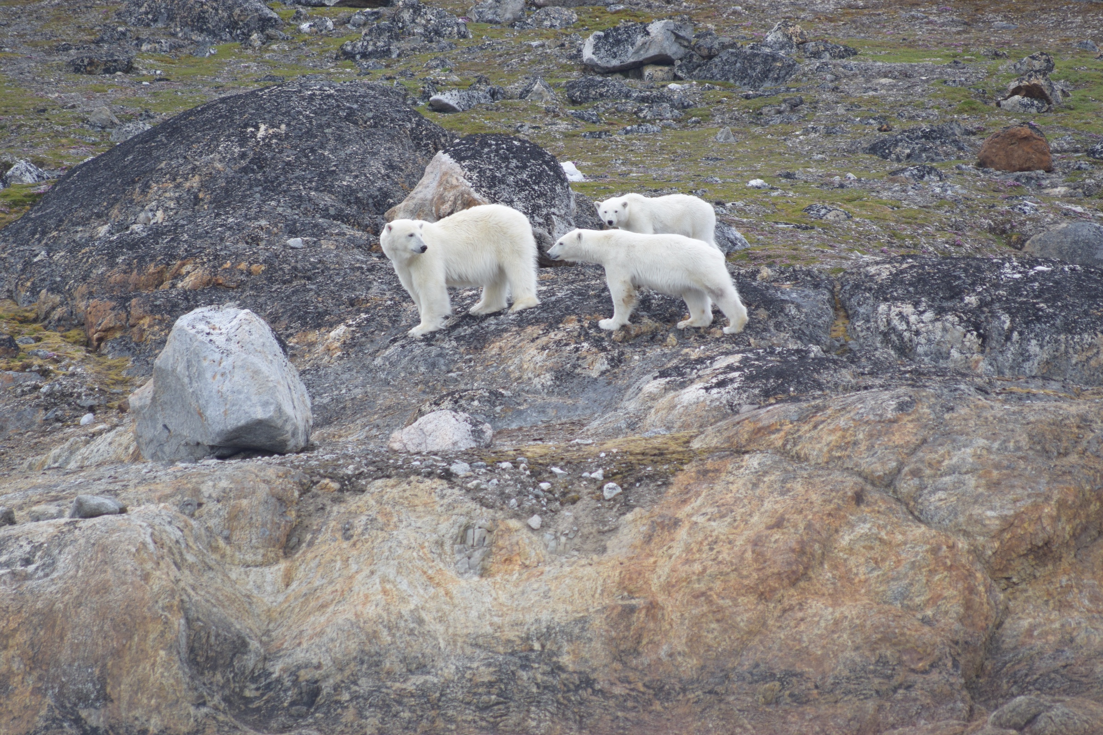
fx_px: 11029
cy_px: 368
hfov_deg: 5.7
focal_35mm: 360
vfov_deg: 3.8
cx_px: 552
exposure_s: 1/400
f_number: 5.3
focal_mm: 240
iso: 400
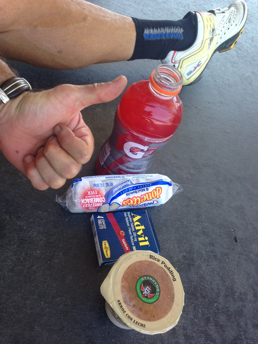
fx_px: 328
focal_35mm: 33
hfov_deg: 42.9
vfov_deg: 55.4
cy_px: 172
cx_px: 129
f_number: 2.4
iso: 64
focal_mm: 4.12
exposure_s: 1/120
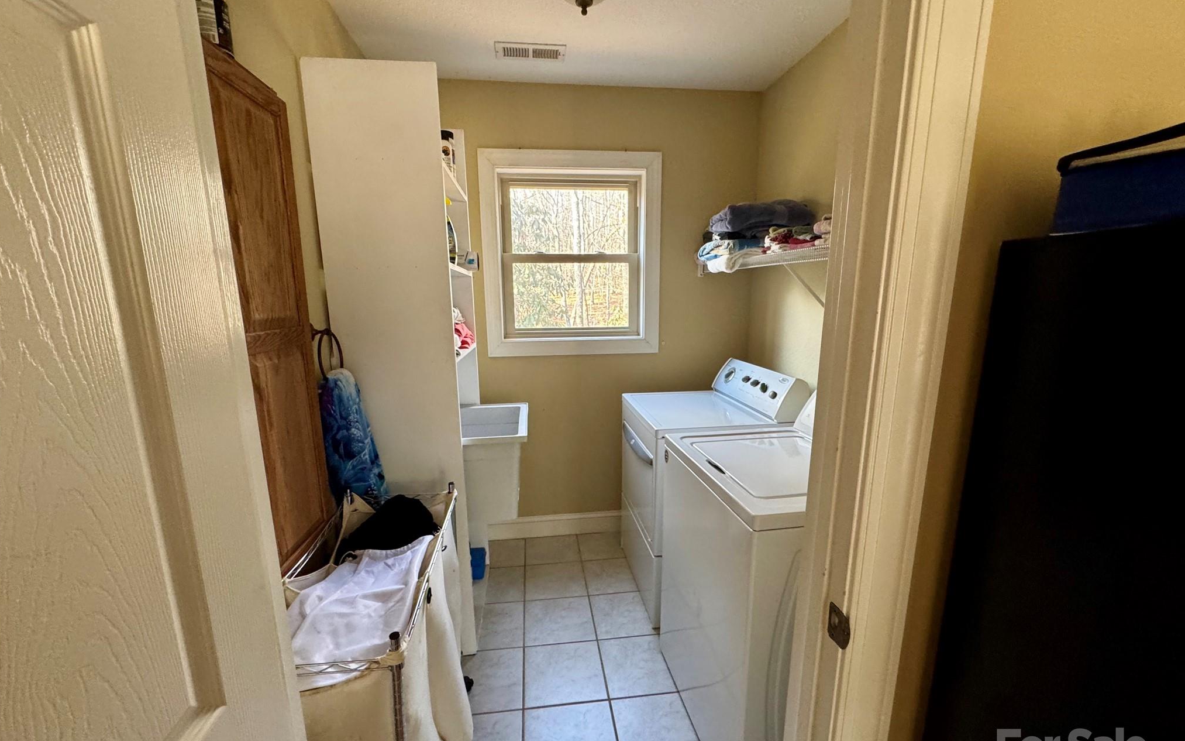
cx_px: 591
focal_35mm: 15
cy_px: 389
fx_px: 484
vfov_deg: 74.7
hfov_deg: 101.5
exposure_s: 1/60
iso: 400
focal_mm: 2.22
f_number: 2.2
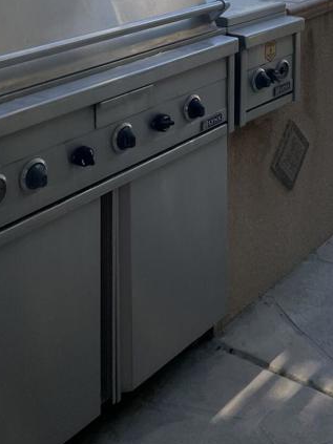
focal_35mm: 63
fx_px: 808
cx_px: 242
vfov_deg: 27.5
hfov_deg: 23.1
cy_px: -72
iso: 32
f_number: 1.6
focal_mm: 4.2
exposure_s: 1/1276
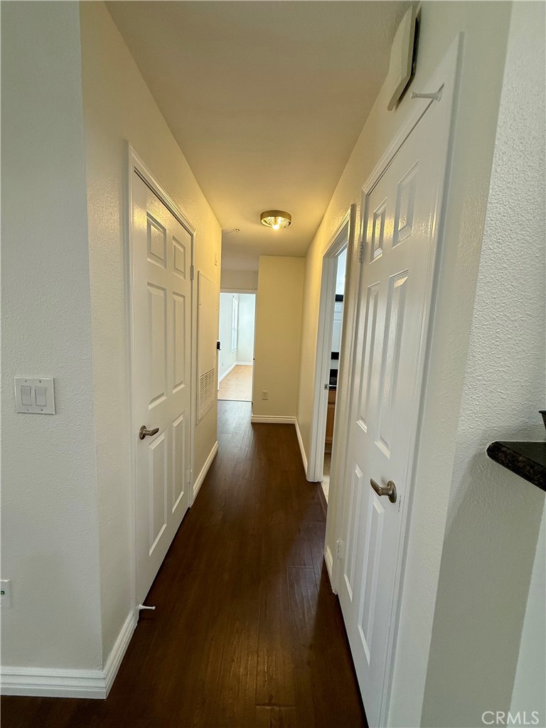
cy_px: 364
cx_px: 273
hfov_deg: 85.7
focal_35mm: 14
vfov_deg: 102.1
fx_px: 294
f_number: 2.2
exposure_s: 1/120
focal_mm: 2.22
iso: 200
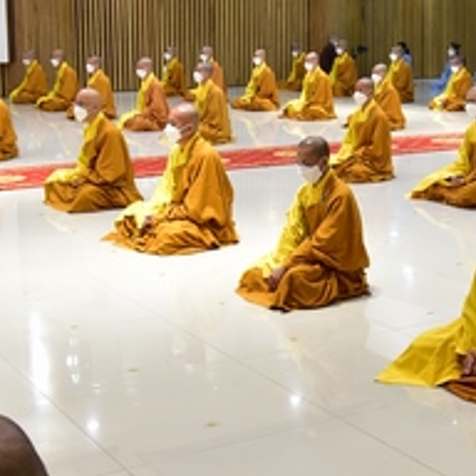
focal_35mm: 69
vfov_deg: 25.0
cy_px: 193
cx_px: 429
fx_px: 1073
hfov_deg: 24.3
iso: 1250
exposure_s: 1/80
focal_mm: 24
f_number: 4
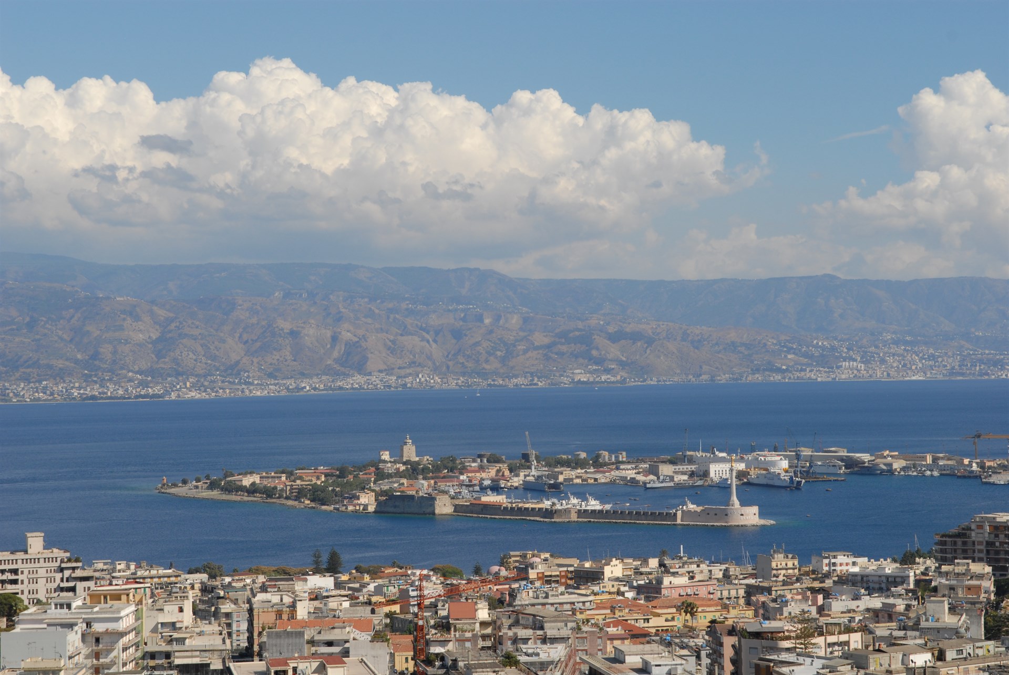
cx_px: 504
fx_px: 2315
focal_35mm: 82
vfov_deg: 16.6
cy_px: 338
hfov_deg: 24.6
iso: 200
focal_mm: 55
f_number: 11
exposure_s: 1/500
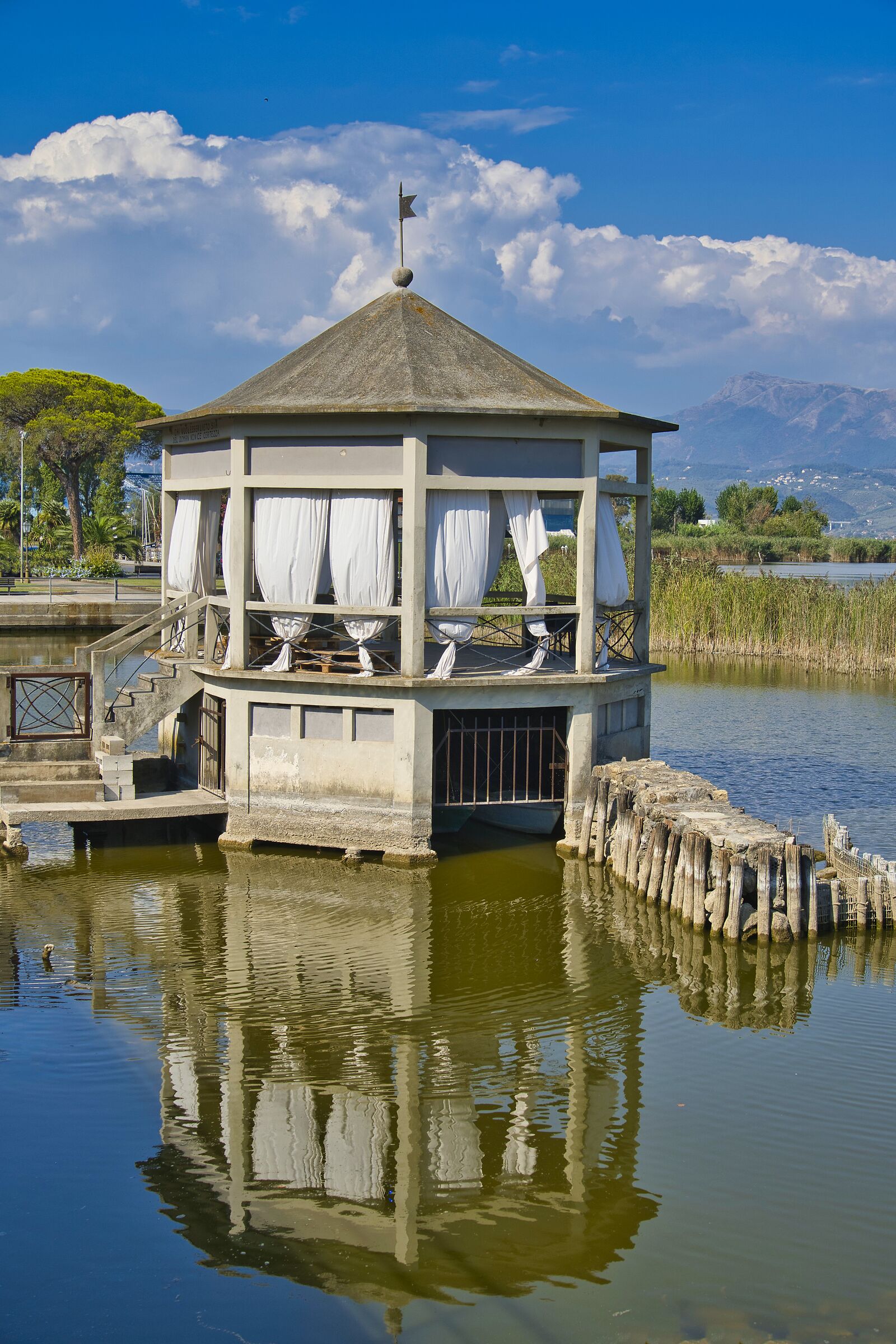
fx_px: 1904
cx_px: 448
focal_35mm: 51
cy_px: 672
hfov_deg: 26.5
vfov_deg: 38.9
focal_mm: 34
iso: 100
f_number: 7.1
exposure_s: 1/400
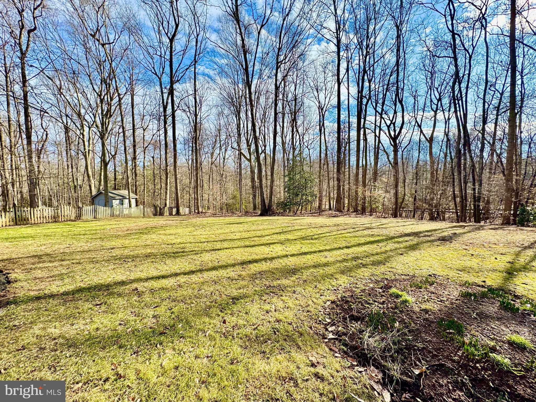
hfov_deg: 102.1
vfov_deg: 85.7
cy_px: 201
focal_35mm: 14
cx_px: 268
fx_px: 217
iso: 40
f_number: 2.2
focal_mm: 2.22
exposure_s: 1/384
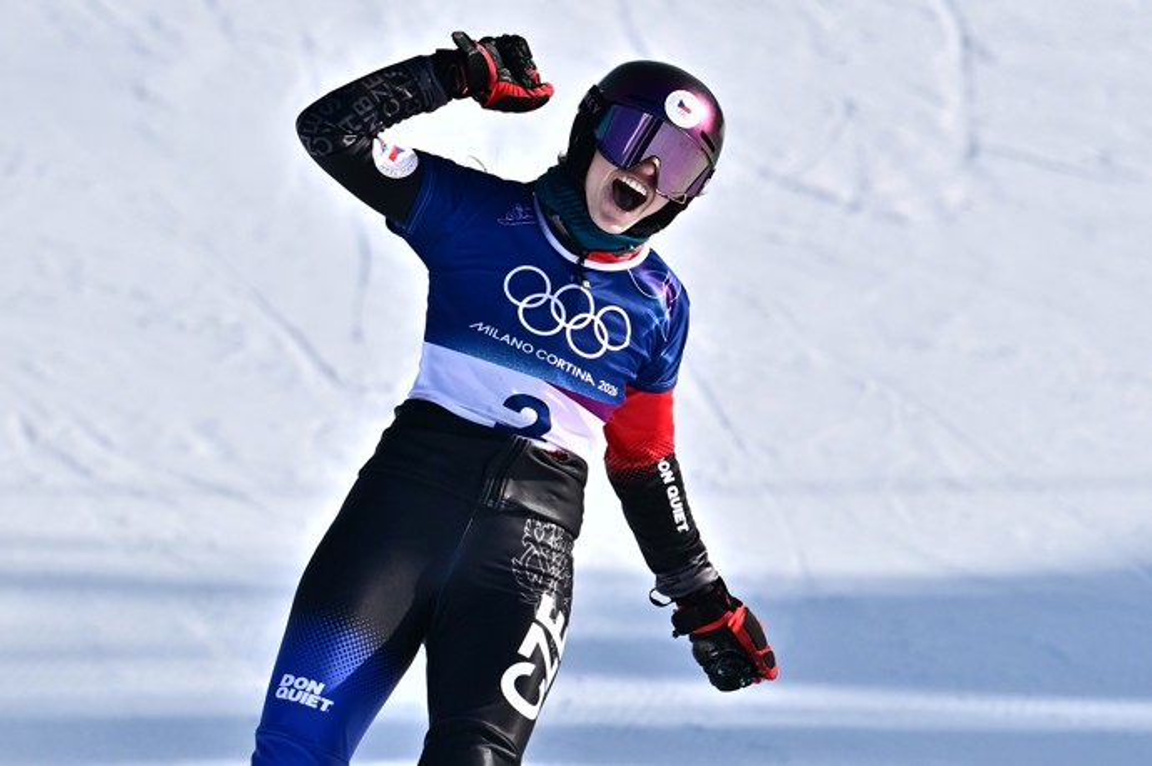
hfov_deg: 10.3
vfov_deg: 6.9
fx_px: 6395
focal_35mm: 200
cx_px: 576
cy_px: 383
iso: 160
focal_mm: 200
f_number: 3.5
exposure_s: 1/4000
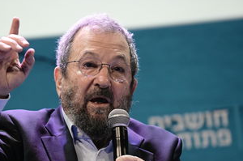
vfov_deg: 5.1
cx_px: 94
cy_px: 99
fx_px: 1799
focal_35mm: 267
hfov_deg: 7.7
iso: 4000
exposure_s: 1/500
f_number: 4
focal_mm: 200
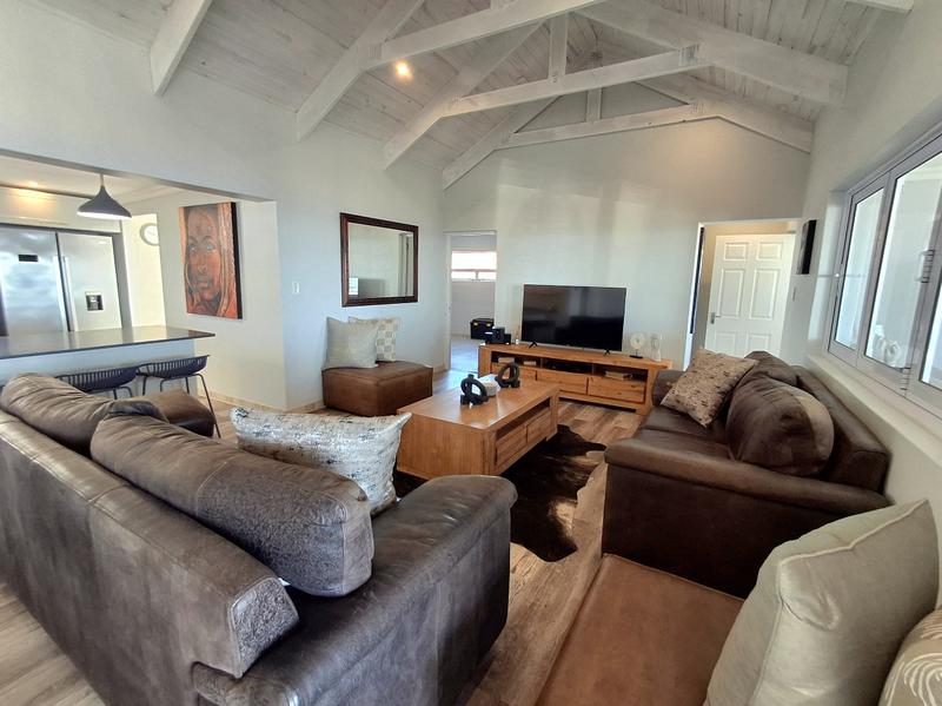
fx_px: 435
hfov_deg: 94.5
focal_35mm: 16
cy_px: 353
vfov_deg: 78.0
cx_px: 471
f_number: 2.2
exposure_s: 1/40
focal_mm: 1.64
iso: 64
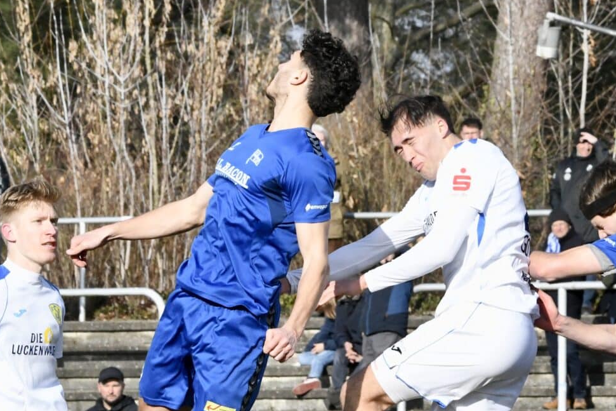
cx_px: 520
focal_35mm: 464
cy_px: 297
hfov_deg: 4.4
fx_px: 7938
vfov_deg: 3.0
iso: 3200
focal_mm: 220
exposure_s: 1/1600
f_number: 16
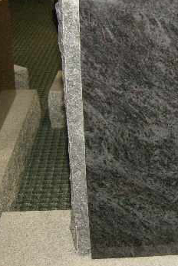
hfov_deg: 19.9
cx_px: 201
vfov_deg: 30.9
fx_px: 481
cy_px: 121
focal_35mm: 65
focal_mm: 6
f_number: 2.8
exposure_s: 1/60
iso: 200
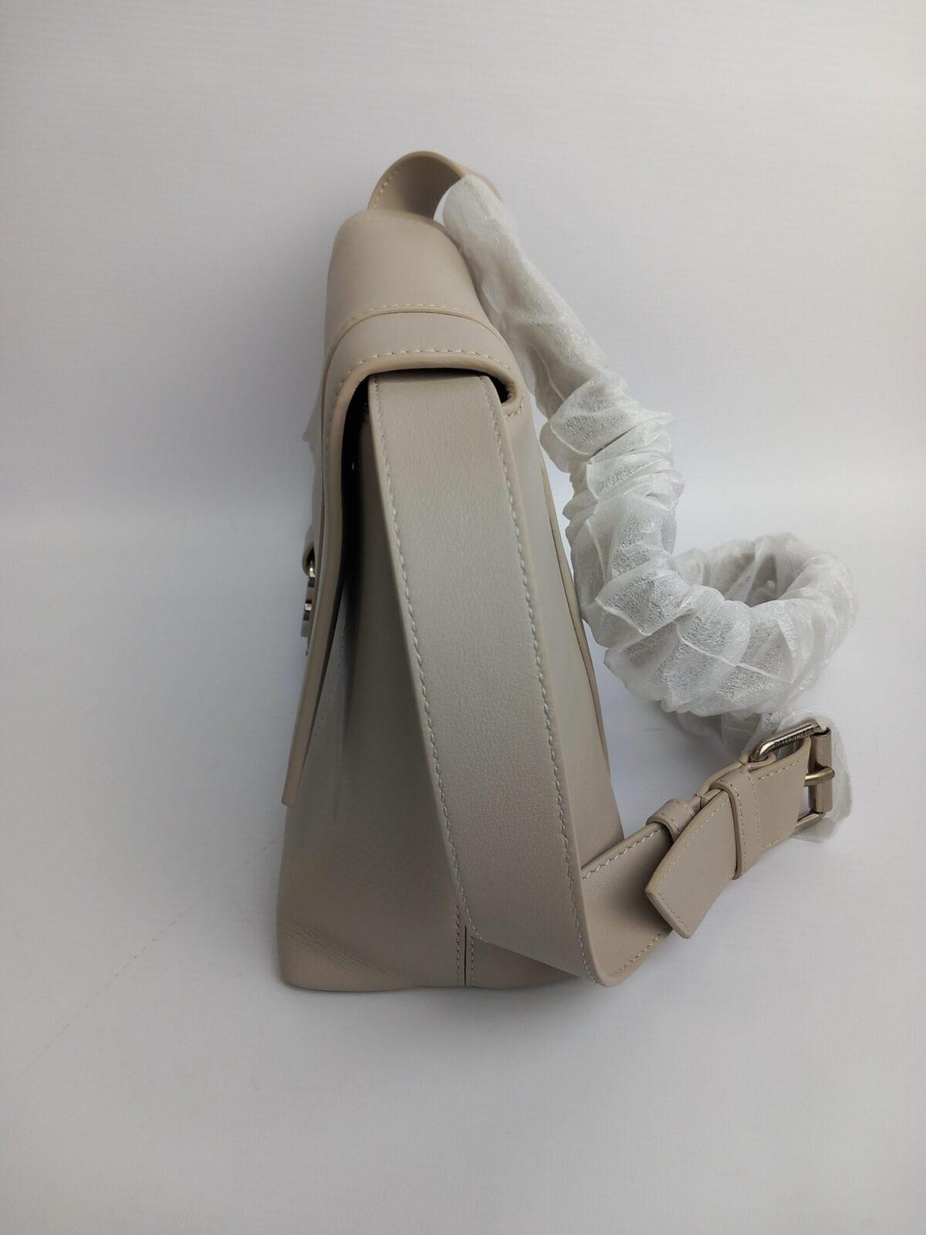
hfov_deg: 51.4
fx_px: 963
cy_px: 618
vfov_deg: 65.3
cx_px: 463
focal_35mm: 27
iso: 64
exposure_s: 1/50
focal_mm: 4
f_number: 1.8
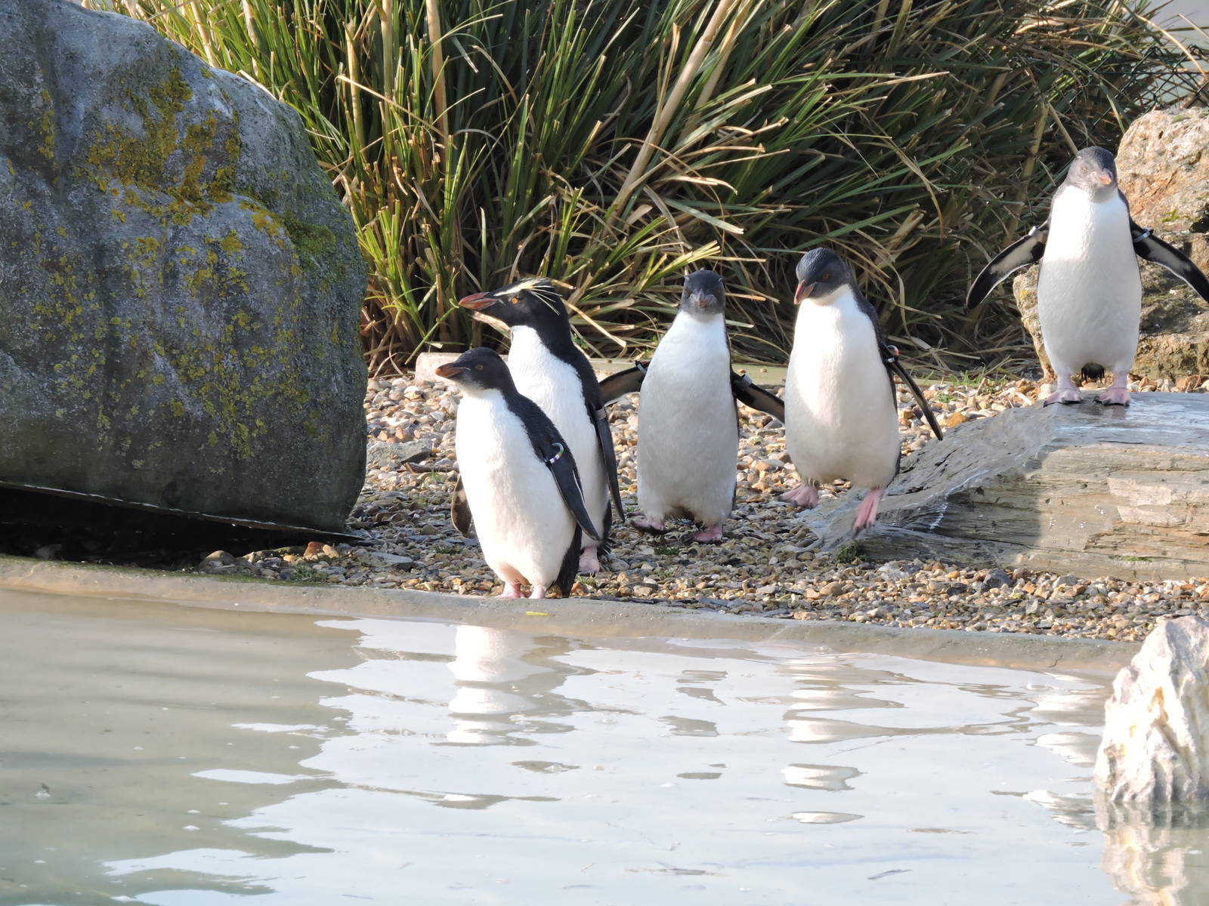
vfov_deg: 3.0
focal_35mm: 500
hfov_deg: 4.0
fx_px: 17463
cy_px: 453
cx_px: 604
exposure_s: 1/250
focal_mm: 89.6
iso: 250
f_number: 5.6
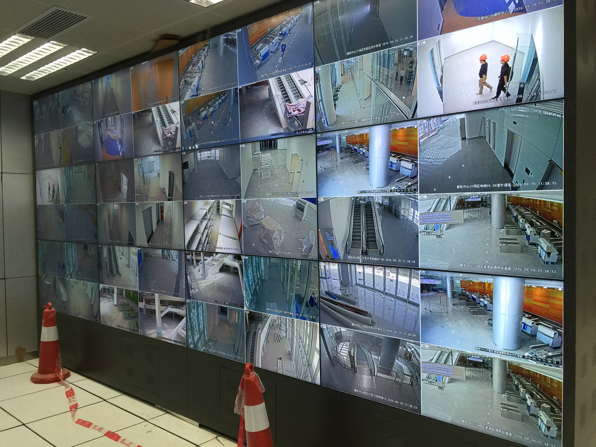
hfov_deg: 61.7
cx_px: 298
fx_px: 499
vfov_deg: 48.2
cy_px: 224
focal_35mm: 29
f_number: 2.2
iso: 32
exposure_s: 1/30
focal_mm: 4.15
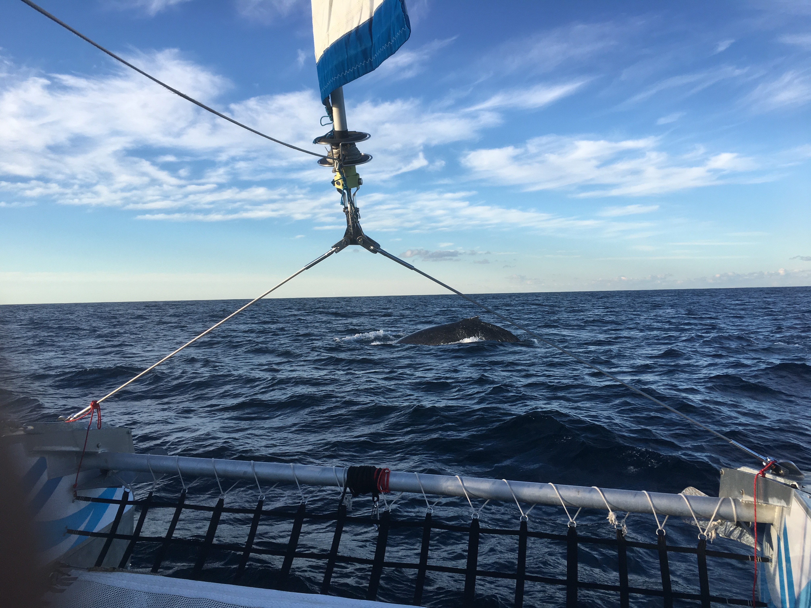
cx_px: 406
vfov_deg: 48.2
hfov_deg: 61.7
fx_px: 679
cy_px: 304
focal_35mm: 29
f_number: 2.2
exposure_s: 1/746
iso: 25
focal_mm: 4.15
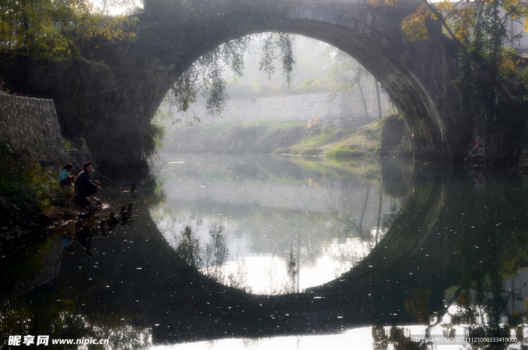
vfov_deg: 25.6
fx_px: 768
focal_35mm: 52
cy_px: 175
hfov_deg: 37.9
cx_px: 264
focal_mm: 35
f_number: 11
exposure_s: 1/45
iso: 100
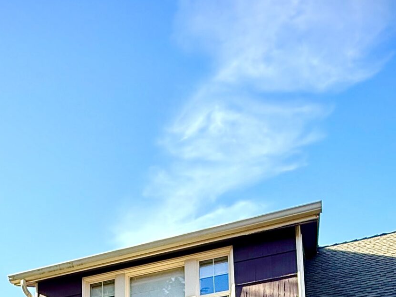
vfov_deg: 25.3
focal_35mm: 43
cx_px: 137
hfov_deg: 43.3
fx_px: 492
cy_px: 447
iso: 64
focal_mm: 2.22
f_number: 2.2
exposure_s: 1/390
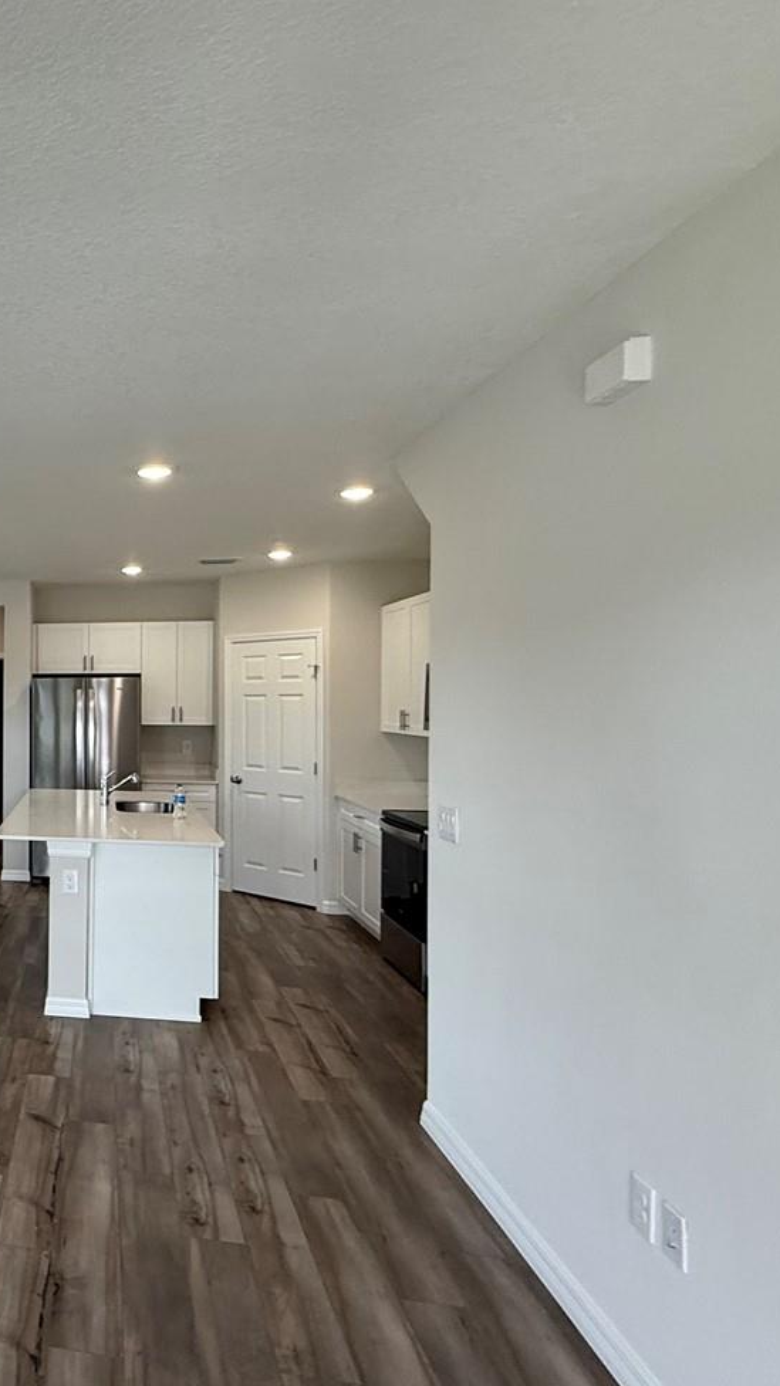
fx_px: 919
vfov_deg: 74.0
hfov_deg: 37.9
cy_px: 704
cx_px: -88
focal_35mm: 25
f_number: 2.2
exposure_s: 1/99
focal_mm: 2.22
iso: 160
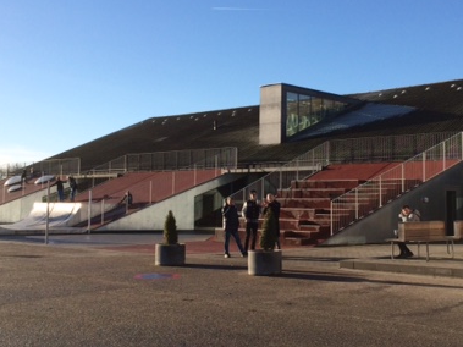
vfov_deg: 29.6
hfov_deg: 38.8
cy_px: 152
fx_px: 655
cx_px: 269
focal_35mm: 49
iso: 32
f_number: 2.2
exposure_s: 1/2053
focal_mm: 4.15
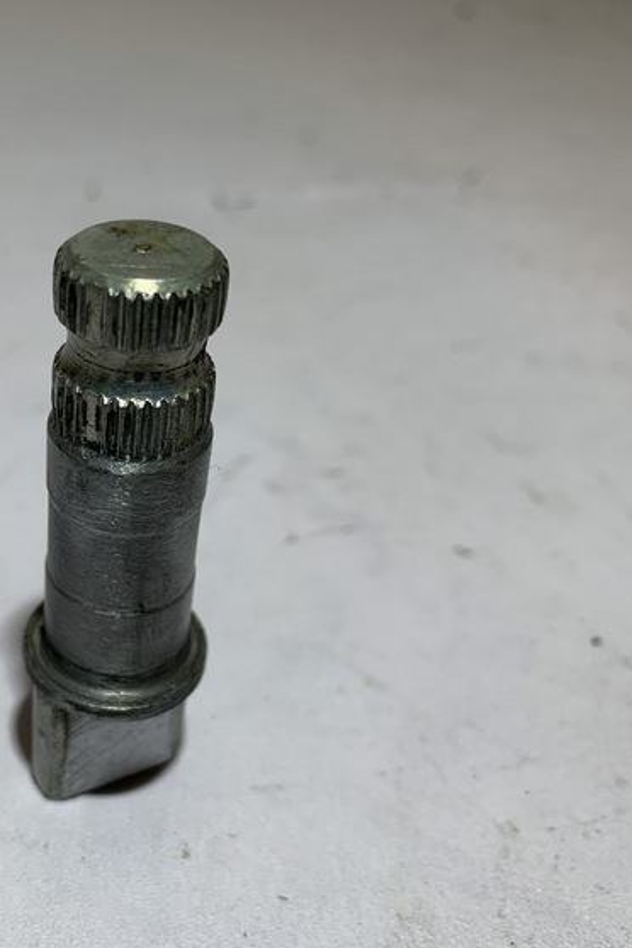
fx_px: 974
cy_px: 485
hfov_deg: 34.6
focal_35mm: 37
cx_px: 105
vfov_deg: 51.9
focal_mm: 4.25
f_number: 1.8
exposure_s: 1/122
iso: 25
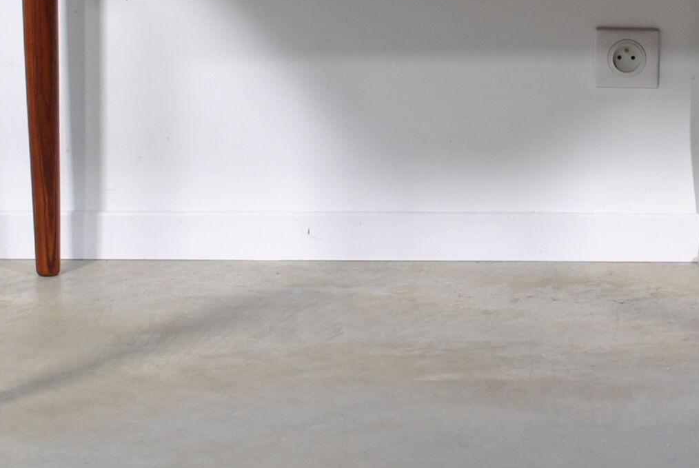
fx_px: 2450
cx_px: 436
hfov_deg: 16.2
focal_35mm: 126
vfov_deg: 10.8
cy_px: -32
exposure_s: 1/30
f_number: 4
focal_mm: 22
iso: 200
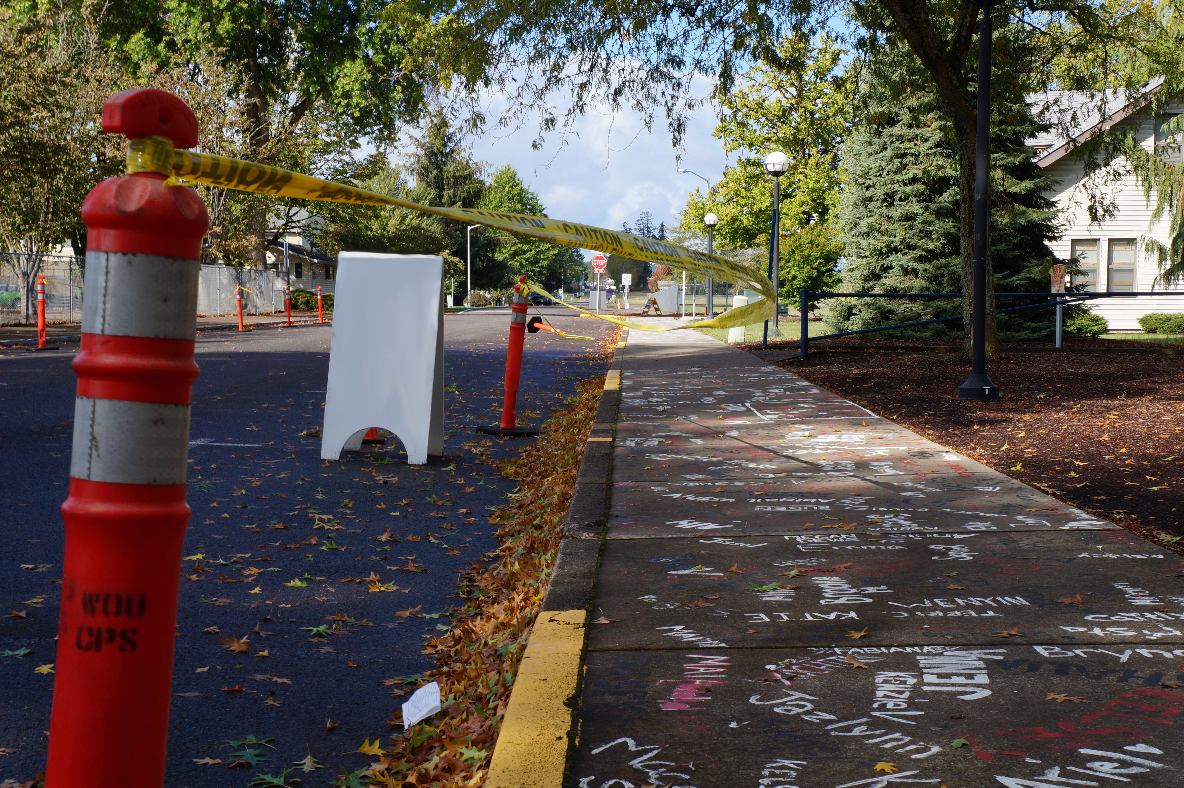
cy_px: 394
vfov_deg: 28.0
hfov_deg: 41.1
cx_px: 592
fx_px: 1578
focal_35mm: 48
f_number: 5
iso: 100
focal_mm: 32
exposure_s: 1/60
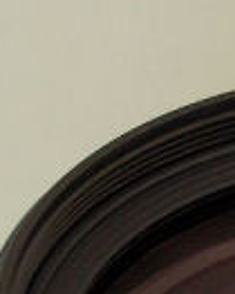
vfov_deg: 2.7
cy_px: 835
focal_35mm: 705
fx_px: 6122
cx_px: 382
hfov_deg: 2.2
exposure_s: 1/8
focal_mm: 25.6
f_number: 4
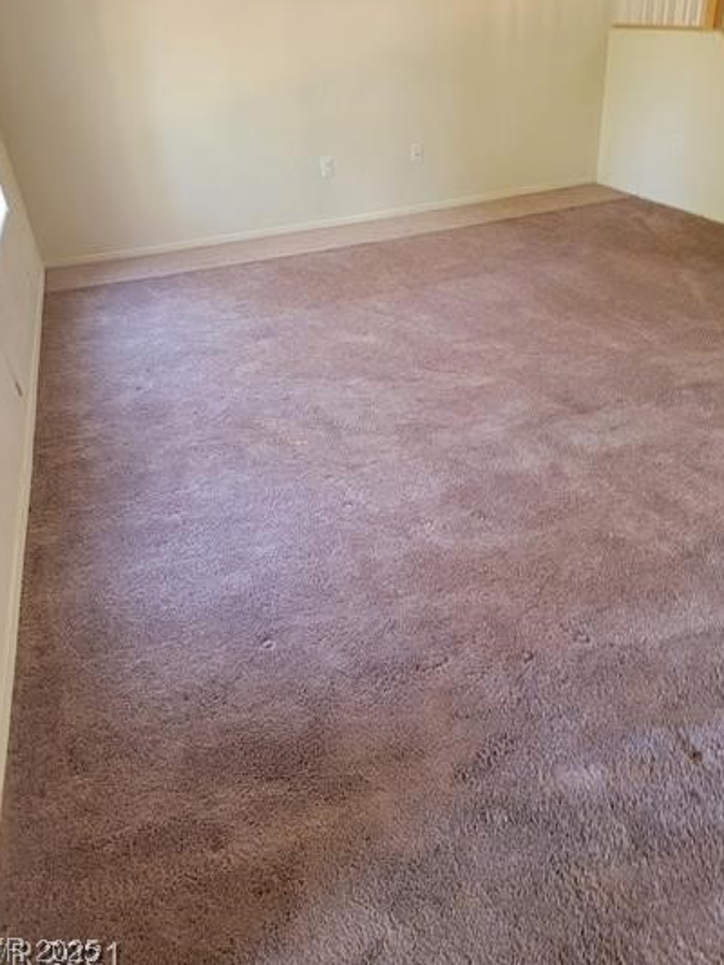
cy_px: 438
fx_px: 753
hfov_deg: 51.4
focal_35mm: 27
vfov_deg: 65.2
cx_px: 367
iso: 200
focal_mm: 6.7
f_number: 1.8
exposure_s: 1/39
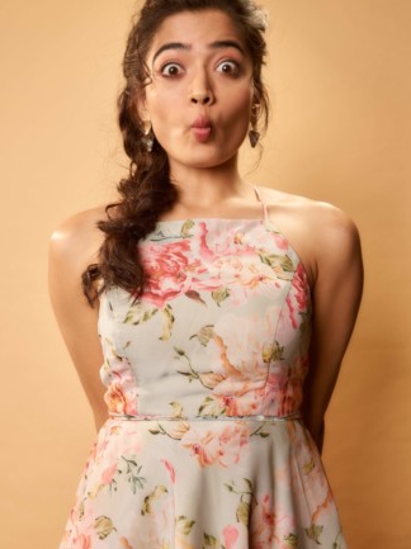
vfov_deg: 38.2
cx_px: 207
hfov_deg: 29.1
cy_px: 243
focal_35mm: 50
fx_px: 793
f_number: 6.7
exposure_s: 1/200
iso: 1250
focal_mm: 45
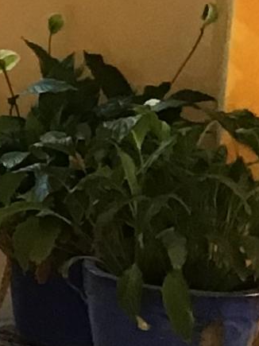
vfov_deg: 9.2
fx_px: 2136
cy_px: 103
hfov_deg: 5.7
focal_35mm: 214
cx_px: -891
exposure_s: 1/30
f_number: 2.4
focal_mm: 3.3
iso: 64
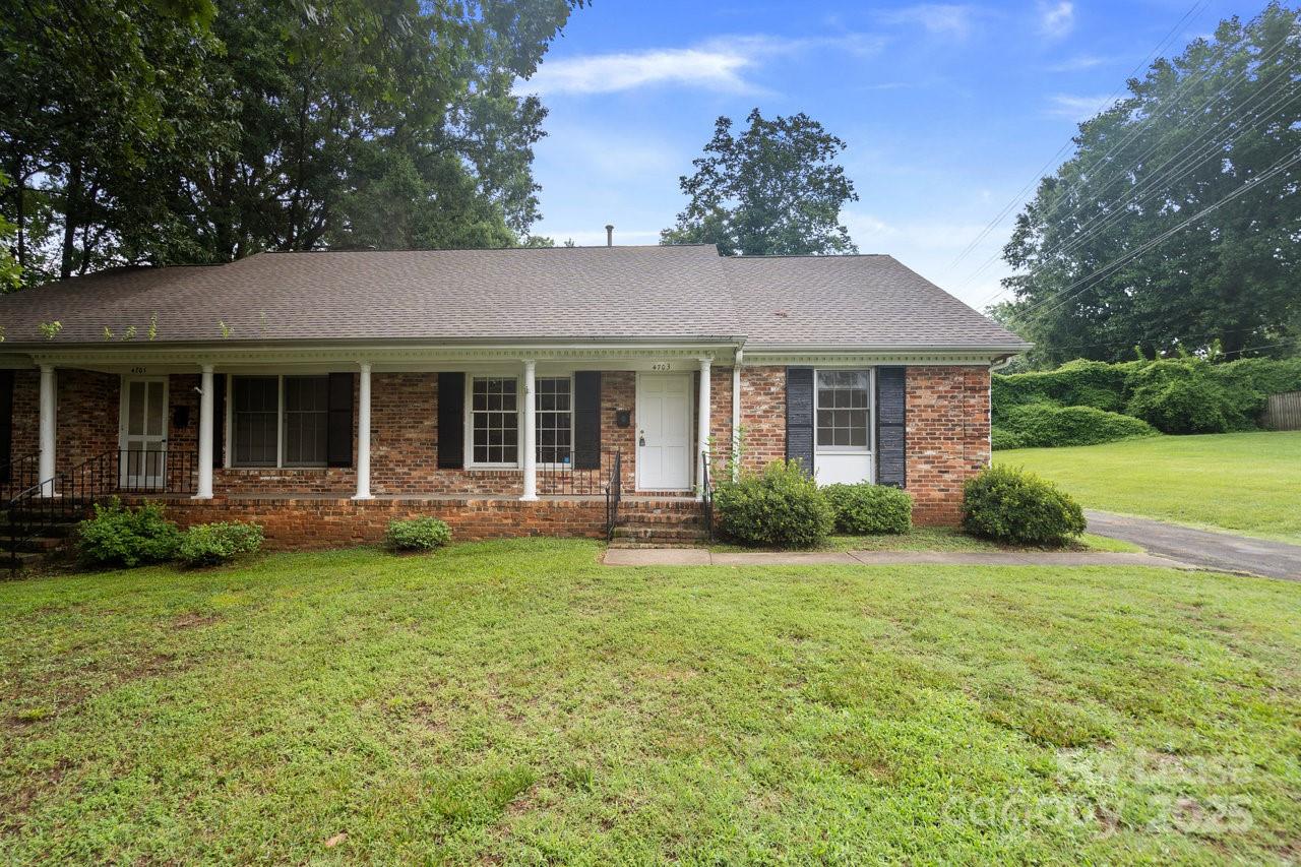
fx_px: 578
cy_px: 434
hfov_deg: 96.7
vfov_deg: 73.7
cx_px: 650
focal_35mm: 16
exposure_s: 1/80
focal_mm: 16
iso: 100
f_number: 5.6
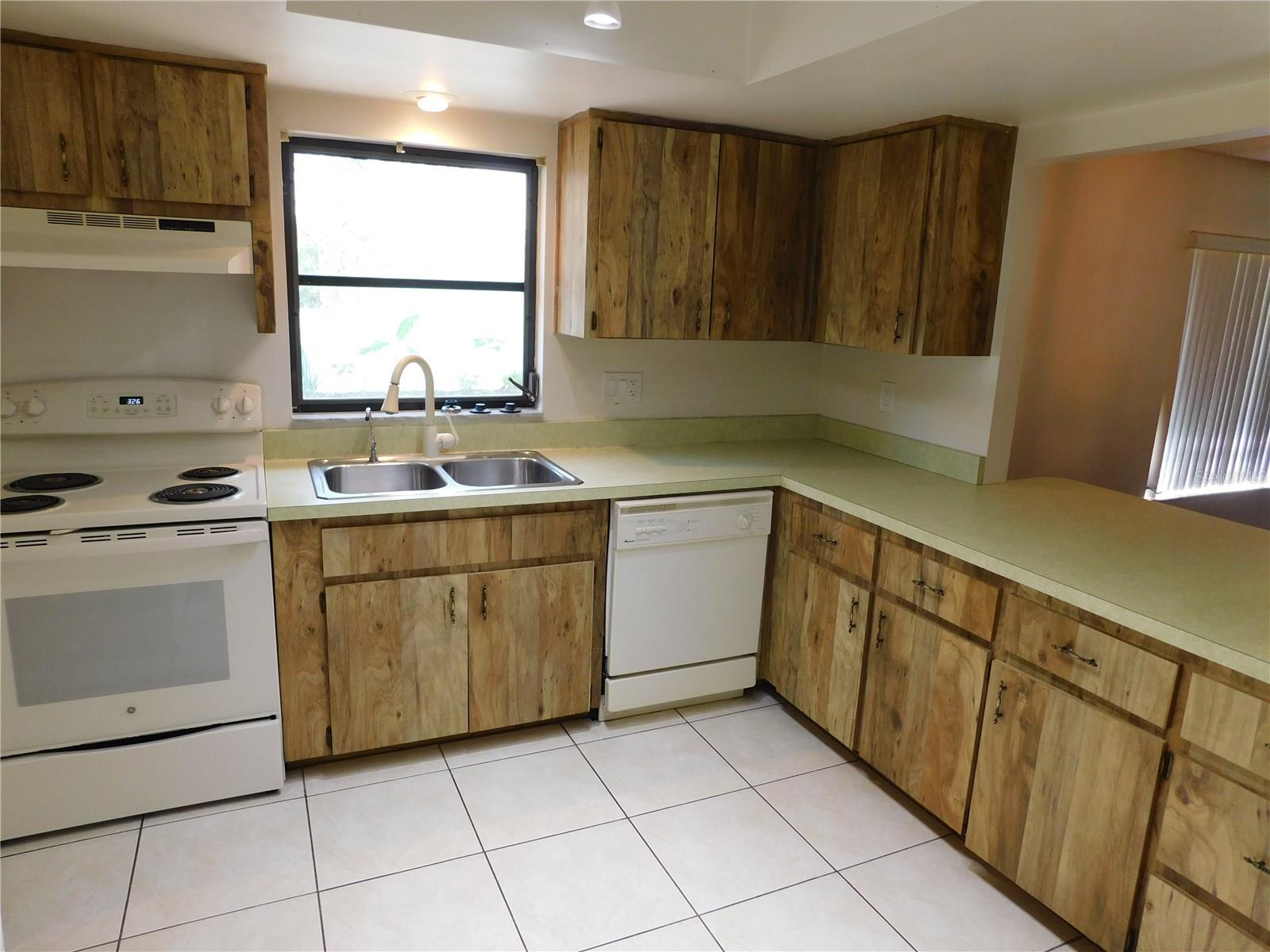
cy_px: 476
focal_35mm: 23
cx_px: 635
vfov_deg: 58.9
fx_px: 844
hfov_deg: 73.9
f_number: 3
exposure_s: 1/30
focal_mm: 4
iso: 140
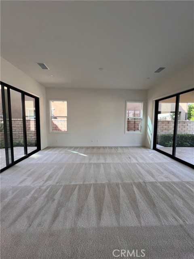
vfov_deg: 106.2
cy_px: 130
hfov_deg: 89.9
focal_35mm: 13
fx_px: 97
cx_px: 97
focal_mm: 1.57
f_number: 1.8
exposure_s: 1/120
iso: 50
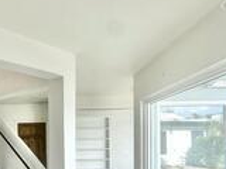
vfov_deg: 38.5
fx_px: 229
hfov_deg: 49.9
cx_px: 49
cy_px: 145
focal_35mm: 35
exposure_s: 1/99
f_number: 2.2
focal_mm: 2.22
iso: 80
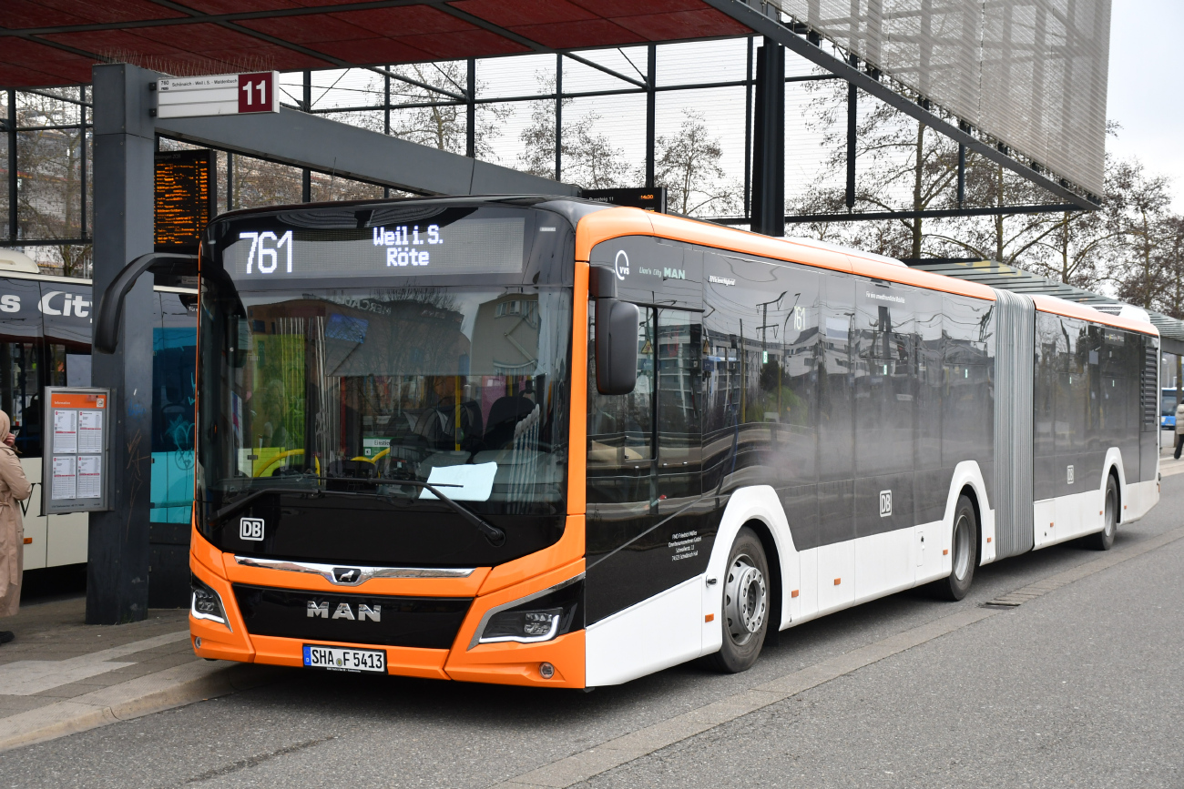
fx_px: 1710
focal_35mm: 52
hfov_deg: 38.2
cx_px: 592
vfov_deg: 26.0
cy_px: 394
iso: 640
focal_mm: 35
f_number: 4.2
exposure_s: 1/1000
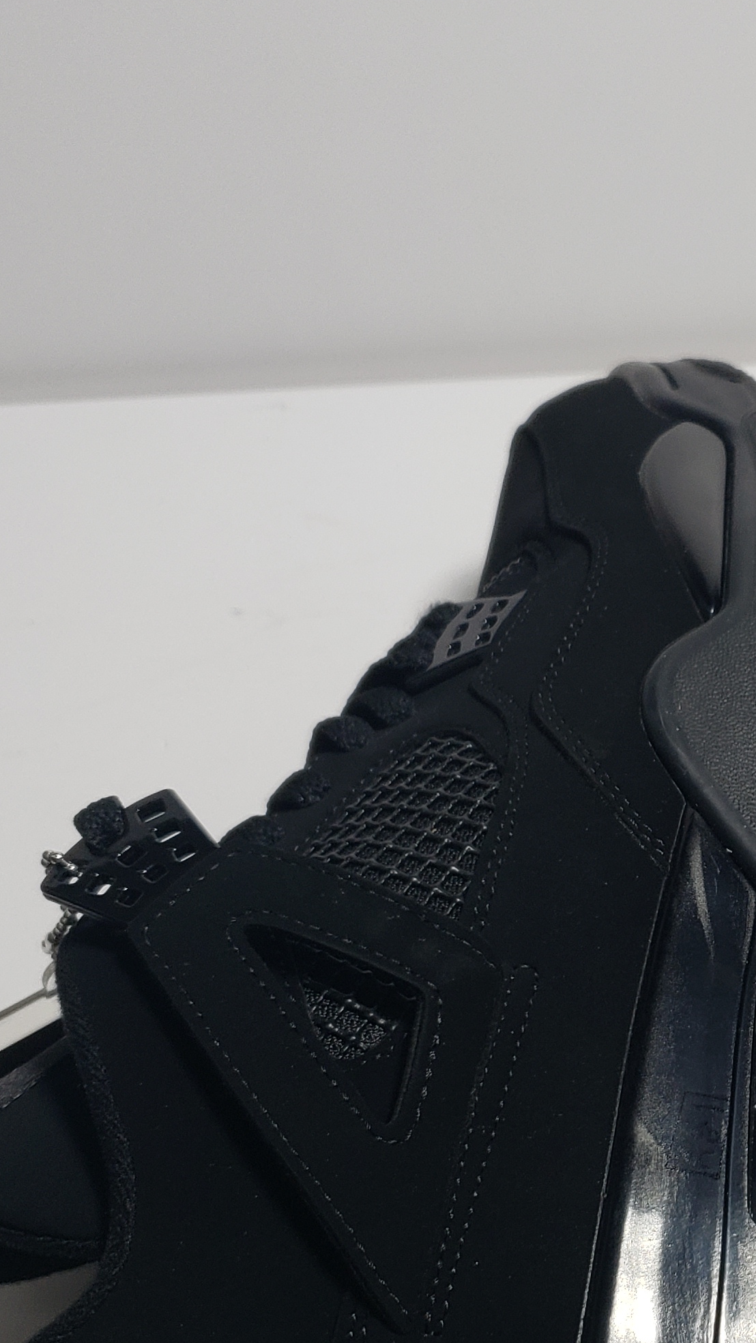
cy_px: 923
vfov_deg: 35.6
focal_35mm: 58
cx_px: 912
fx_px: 2066
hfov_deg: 19.5
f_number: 1.5
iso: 50
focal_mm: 4.3
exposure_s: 1/482
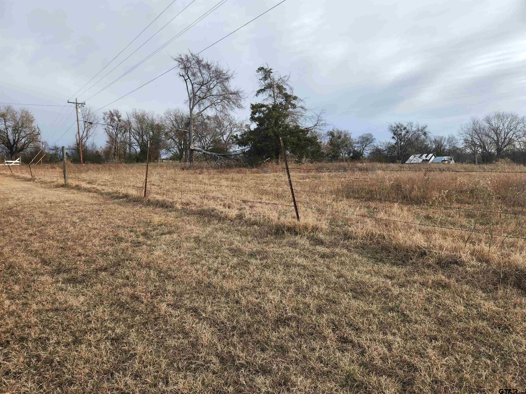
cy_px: 197
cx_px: 263
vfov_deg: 58.9
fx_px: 349
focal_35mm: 23
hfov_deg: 73.9
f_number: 1.8
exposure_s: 1/507
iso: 20
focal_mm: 5.4
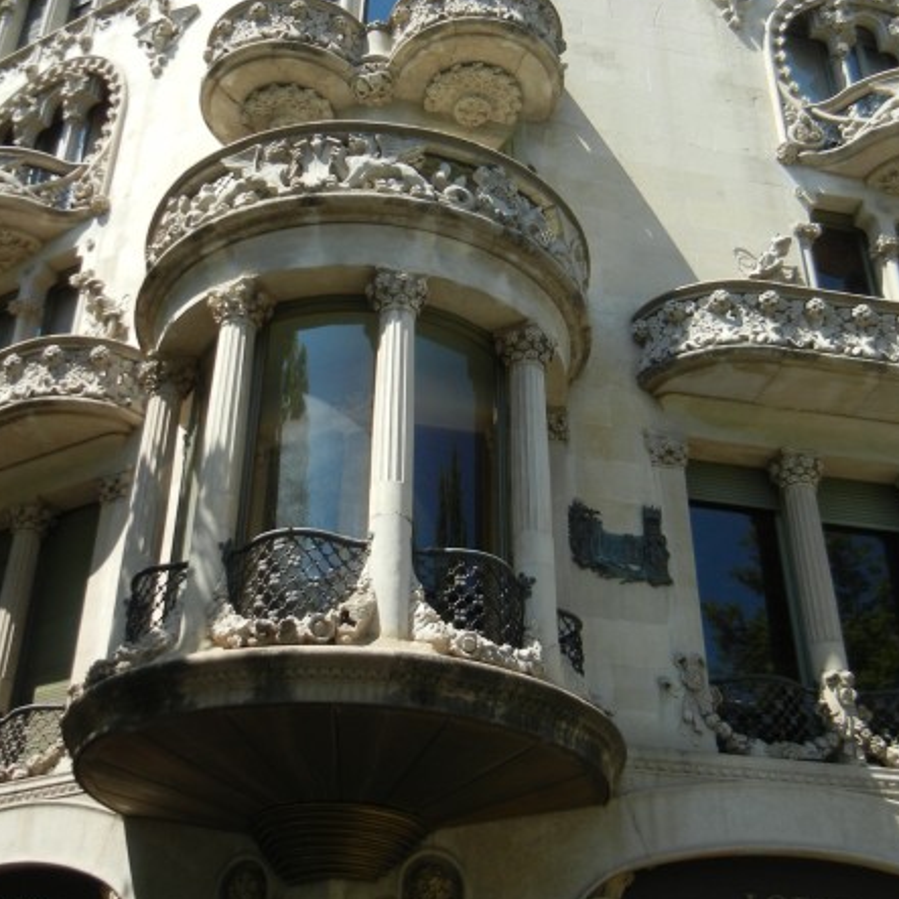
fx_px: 1352
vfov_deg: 36.5
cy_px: 327
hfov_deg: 36.8
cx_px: 408
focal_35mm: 46
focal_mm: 5.4
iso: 160
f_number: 3.5
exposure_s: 1/800
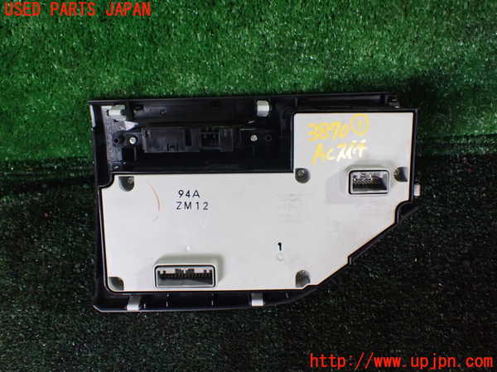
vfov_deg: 46.8
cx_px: 248
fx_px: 431
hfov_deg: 60.0
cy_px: 186
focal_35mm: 30
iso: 800
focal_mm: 5.4
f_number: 2.3
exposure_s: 1/50
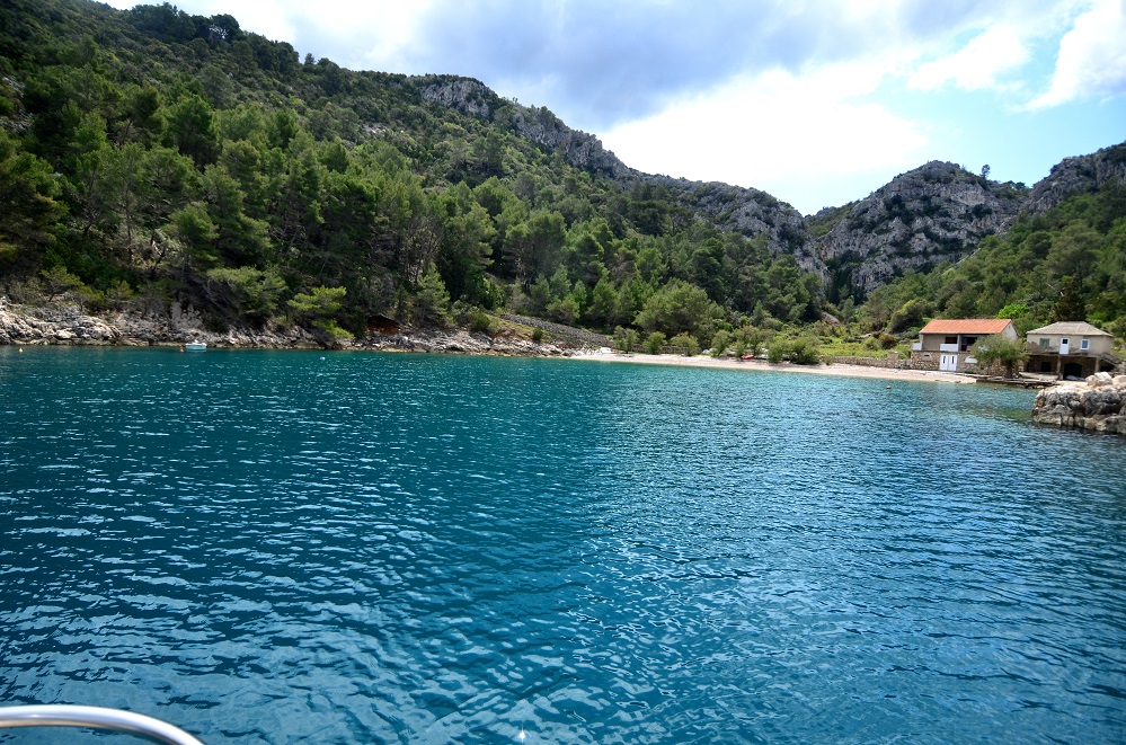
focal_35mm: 18
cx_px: 563
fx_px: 562
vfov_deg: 67.1
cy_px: 372
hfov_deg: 90.1
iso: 400
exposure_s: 1/4000
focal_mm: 12
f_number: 4
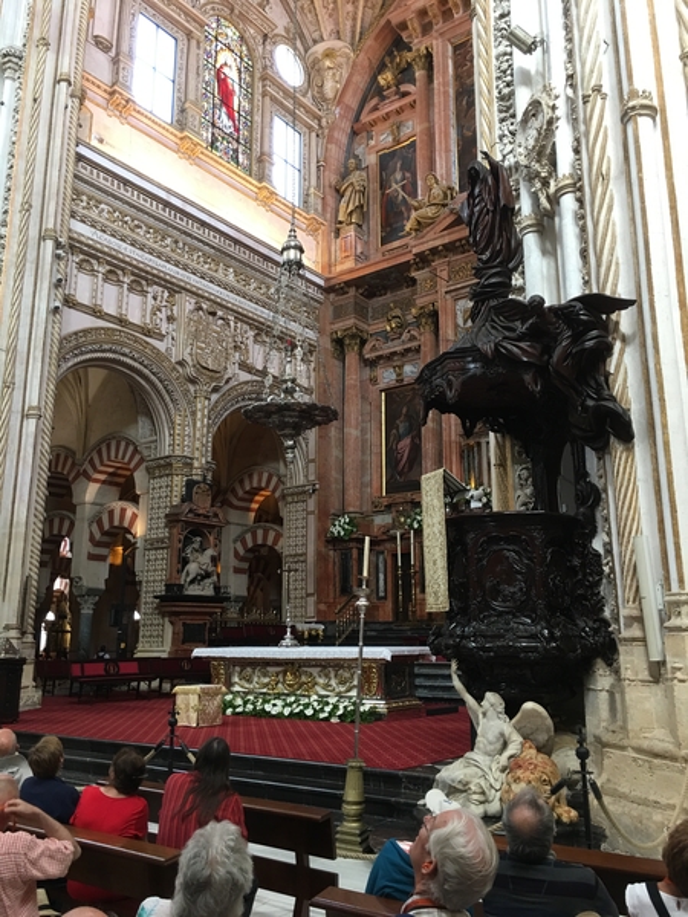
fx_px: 769
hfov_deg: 48.2
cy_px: 458
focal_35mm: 29
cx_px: 344
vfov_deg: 61.7
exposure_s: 1/17
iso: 50
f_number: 2.2
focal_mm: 4.15
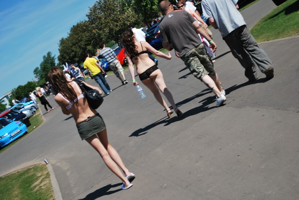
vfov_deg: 16.6
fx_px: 686
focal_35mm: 82
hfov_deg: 24.6
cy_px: 100
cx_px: 150
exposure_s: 1/160
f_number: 6.3
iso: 100
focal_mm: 55
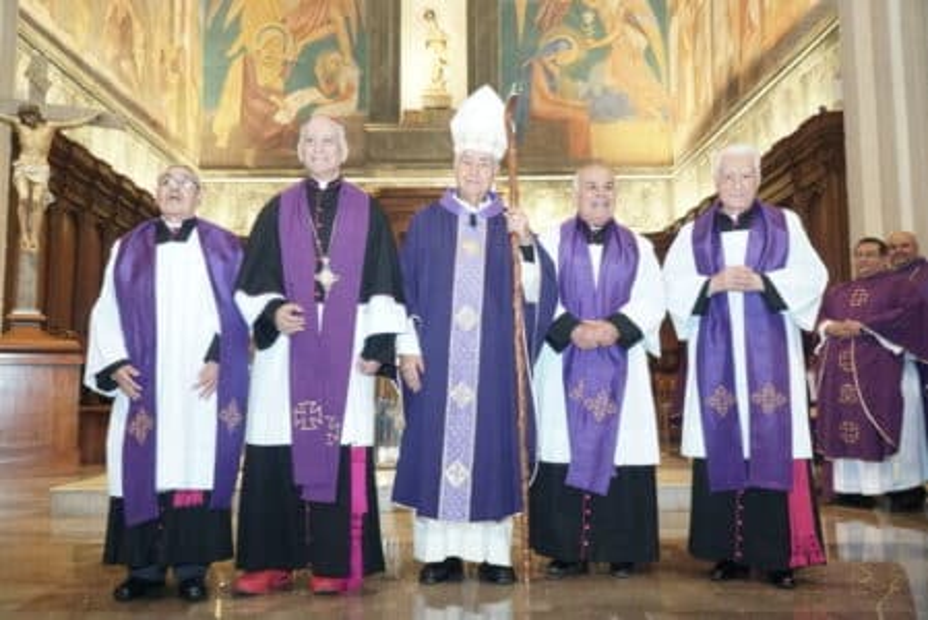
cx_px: 464
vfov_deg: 43.7
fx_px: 774
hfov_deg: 61.9
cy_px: 310
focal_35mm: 30
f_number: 4
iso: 1600
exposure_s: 1/50
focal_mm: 20
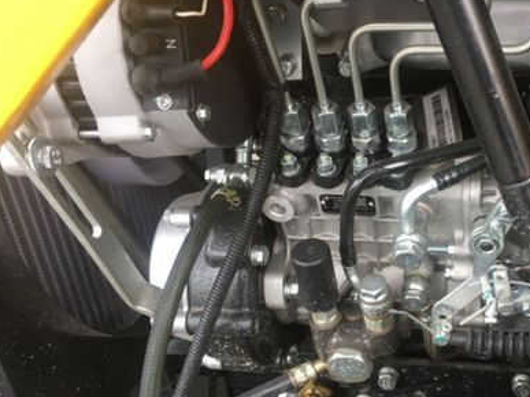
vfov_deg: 32.1
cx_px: 403
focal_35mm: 45
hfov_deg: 40.8
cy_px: 235
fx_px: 689
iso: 25
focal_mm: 4.15
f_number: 2.2
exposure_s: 1/33
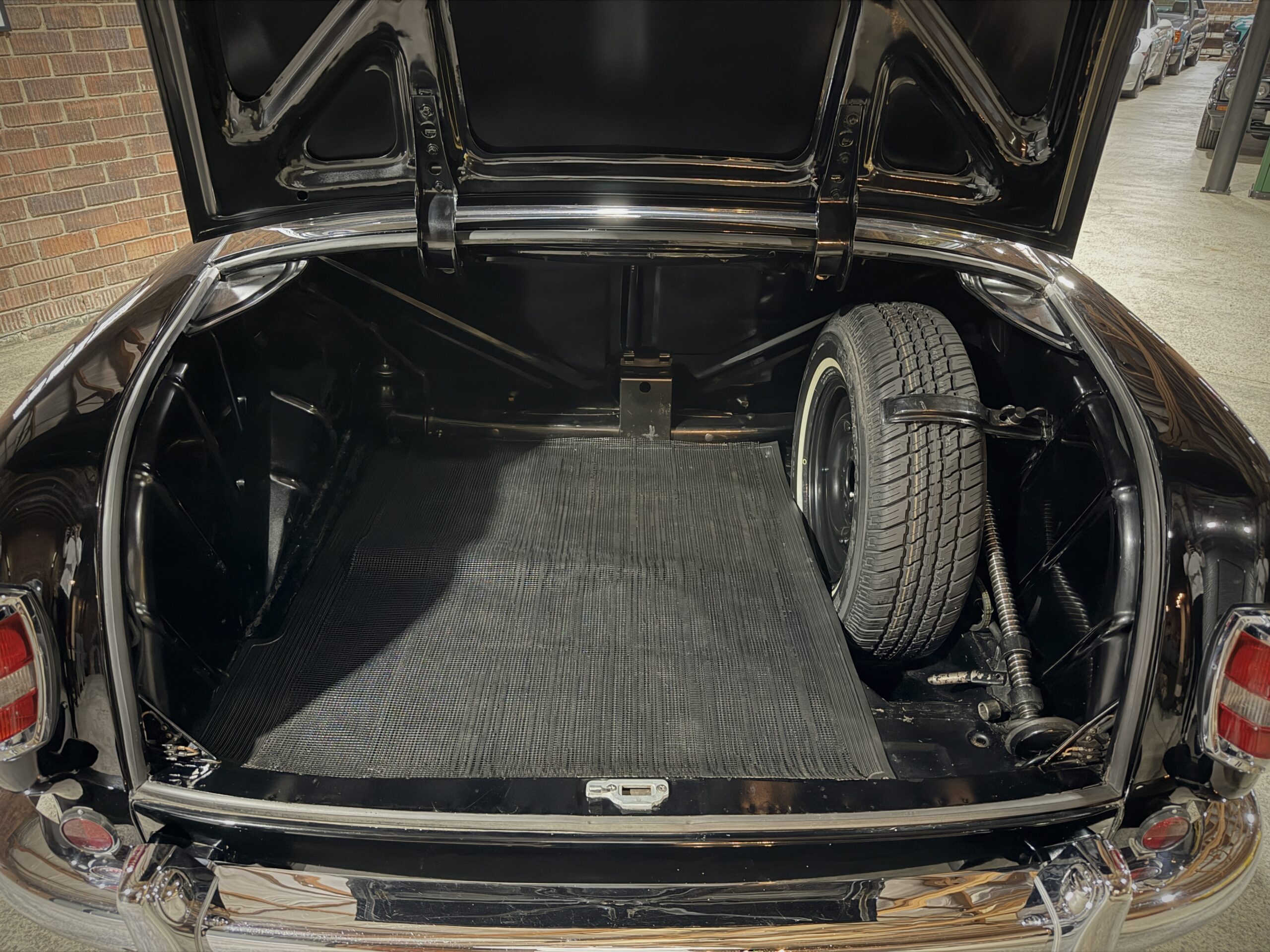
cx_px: 635
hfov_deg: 71.6
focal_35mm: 24
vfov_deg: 56.8
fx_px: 881
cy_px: 476
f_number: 1.78
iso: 1600
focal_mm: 6.76
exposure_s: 1/25
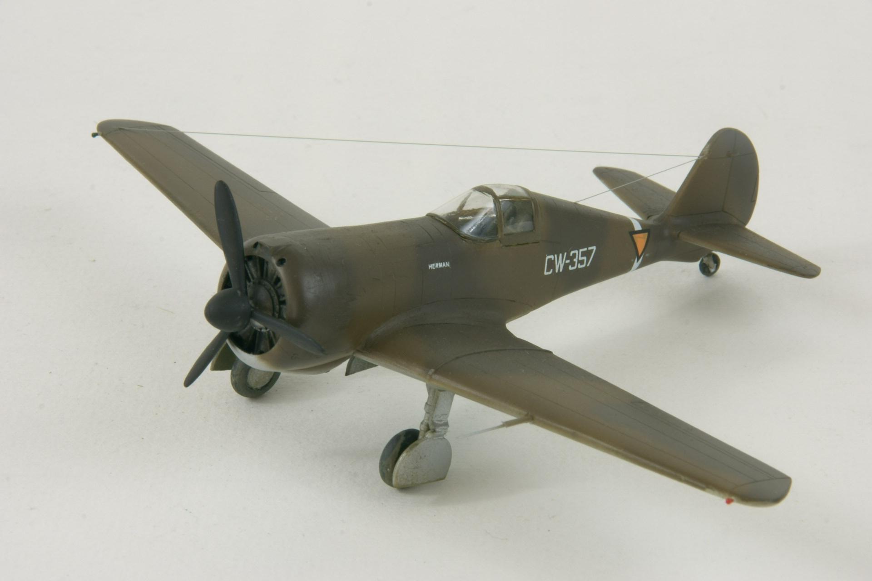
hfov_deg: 10.2
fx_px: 4905
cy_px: 290
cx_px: 436
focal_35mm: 202
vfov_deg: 6.8
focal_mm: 135
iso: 80
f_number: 29
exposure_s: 1.3
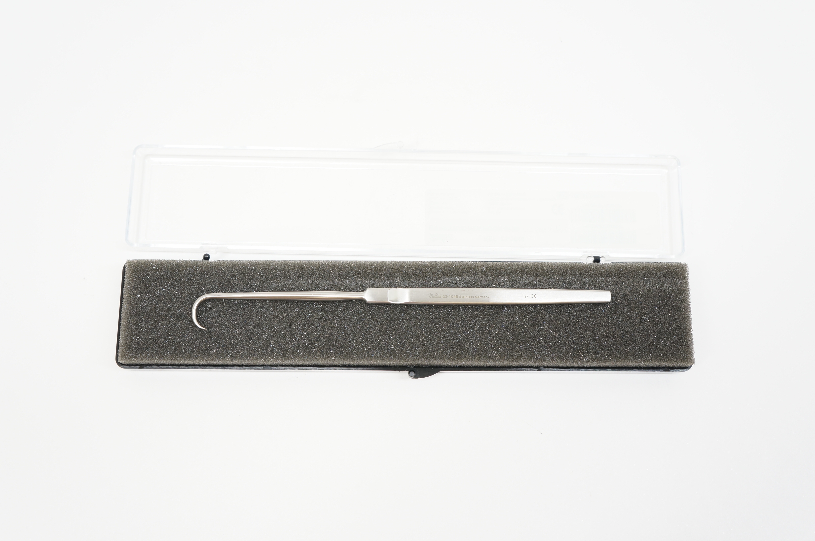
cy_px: 270
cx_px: 408
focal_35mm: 38
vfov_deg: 35.4
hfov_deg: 51.3
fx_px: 848
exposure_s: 1/50
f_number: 5.6
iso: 400
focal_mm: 25
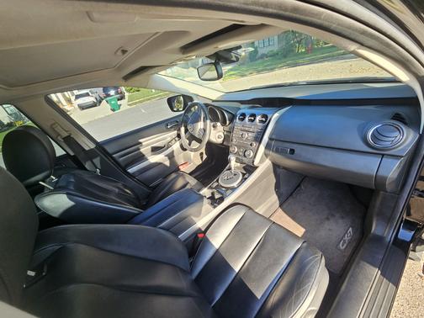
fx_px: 159
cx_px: 212
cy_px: 159
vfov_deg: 89.9
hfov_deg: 106.2
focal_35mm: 13
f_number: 2.2
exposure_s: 1/207
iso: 100
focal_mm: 2.2
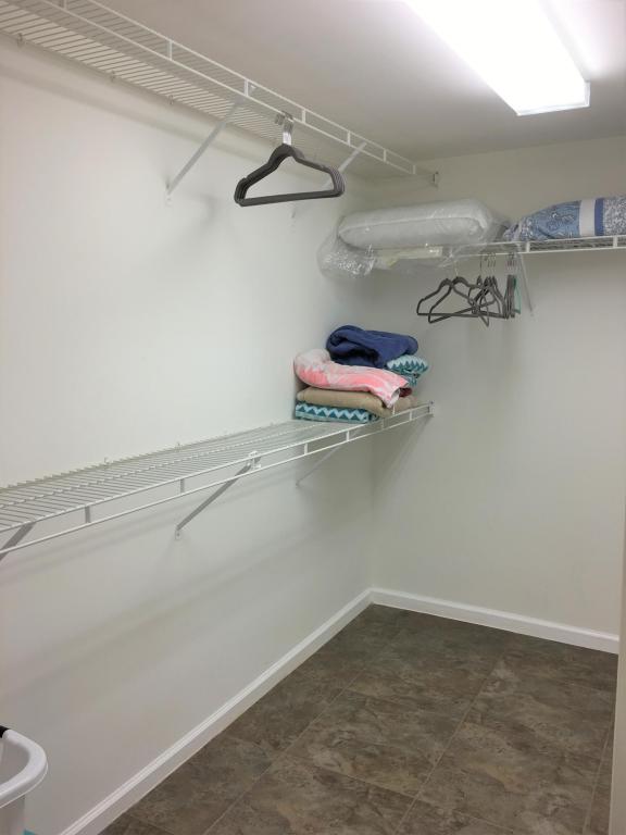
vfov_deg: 61.7
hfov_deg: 48.2
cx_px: 313
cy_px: 418
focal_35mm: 29
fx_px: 699
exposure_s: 1/30
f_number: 2.2
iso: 25
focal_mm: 4.15
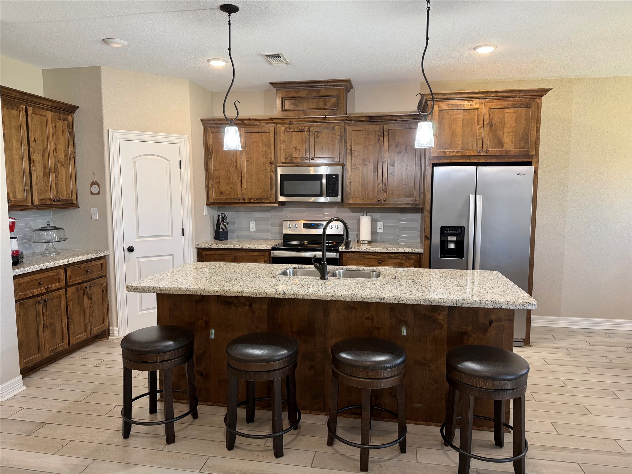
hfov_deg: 71.6
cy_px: 237
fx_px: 438
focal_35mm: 24
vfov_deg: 56.8
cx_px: 316
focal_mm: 6.76
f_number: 1.78
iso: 125
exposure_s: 1/60
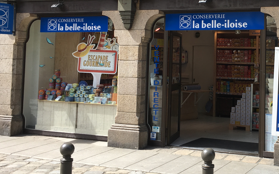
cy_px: 36
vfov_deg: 22.5
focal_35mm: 57
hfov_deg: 34.0
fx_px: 433
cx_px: 244
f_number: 2.2
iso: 25
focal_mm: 4.15
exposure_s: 1/534
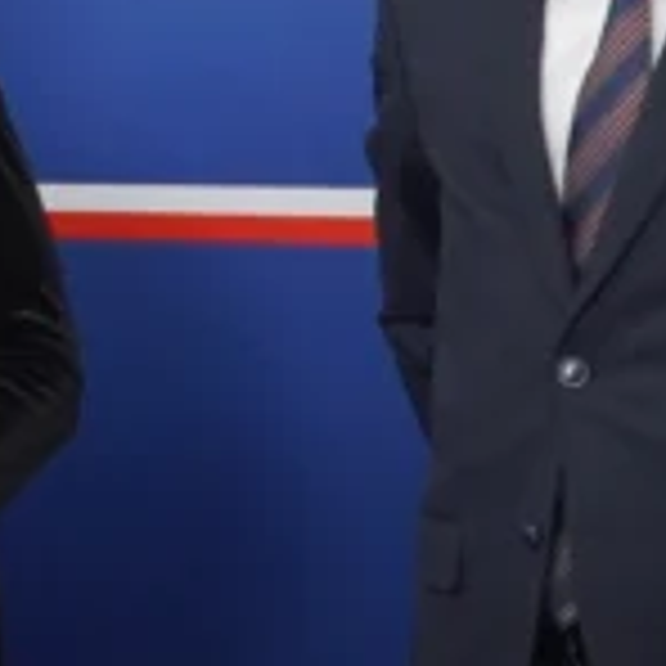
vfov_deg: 10.3
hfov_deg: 9.7
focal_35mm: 168
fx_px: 3657
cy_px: -40
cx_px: -693
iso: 2500
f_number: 4
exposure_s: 1/160
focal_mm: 24
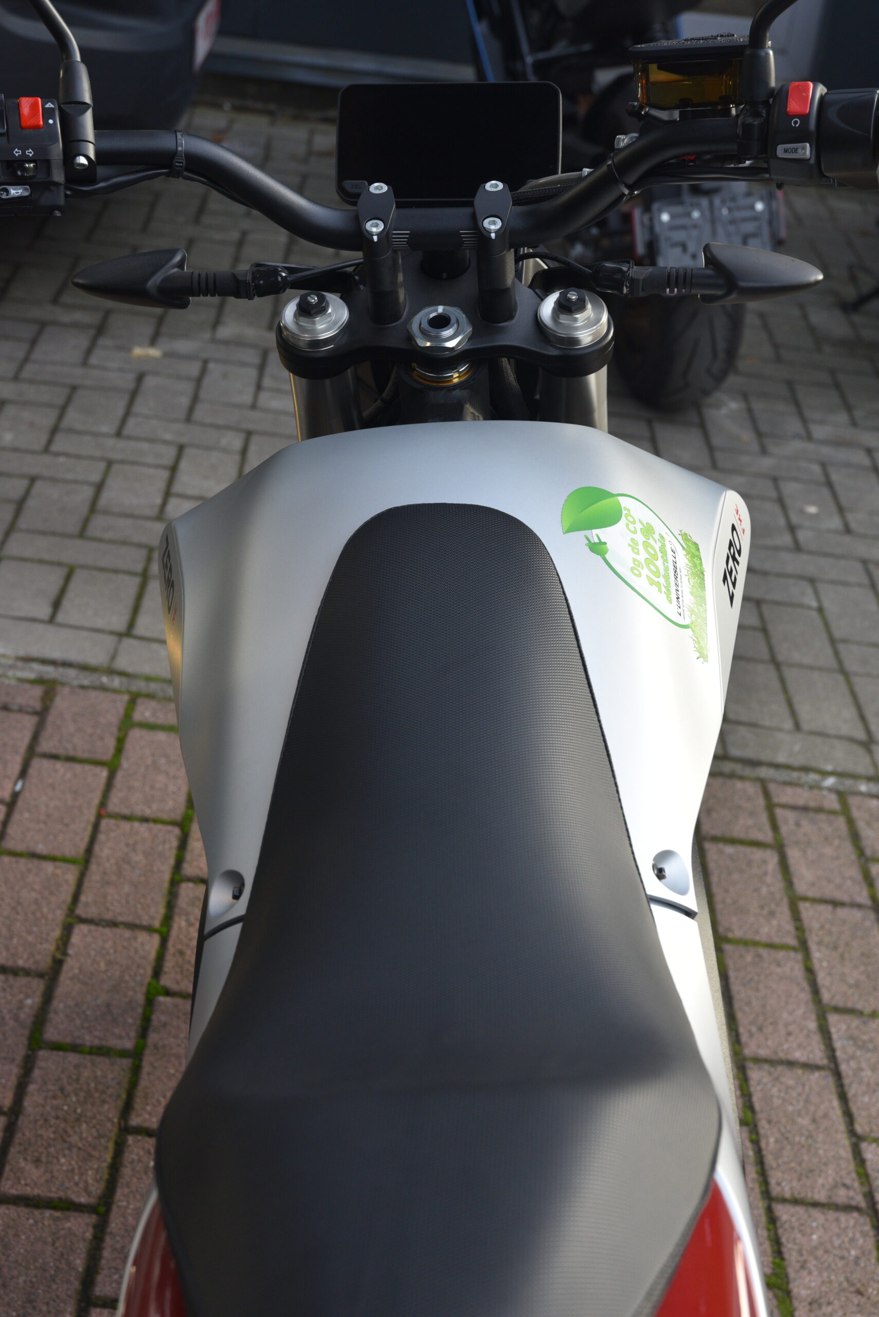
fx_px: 2122
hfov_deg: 23.4
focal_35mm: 58
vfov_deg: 34.5
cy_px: 658
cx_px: 440
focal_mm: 58
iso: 1000
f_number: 7.1
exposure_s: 1/200
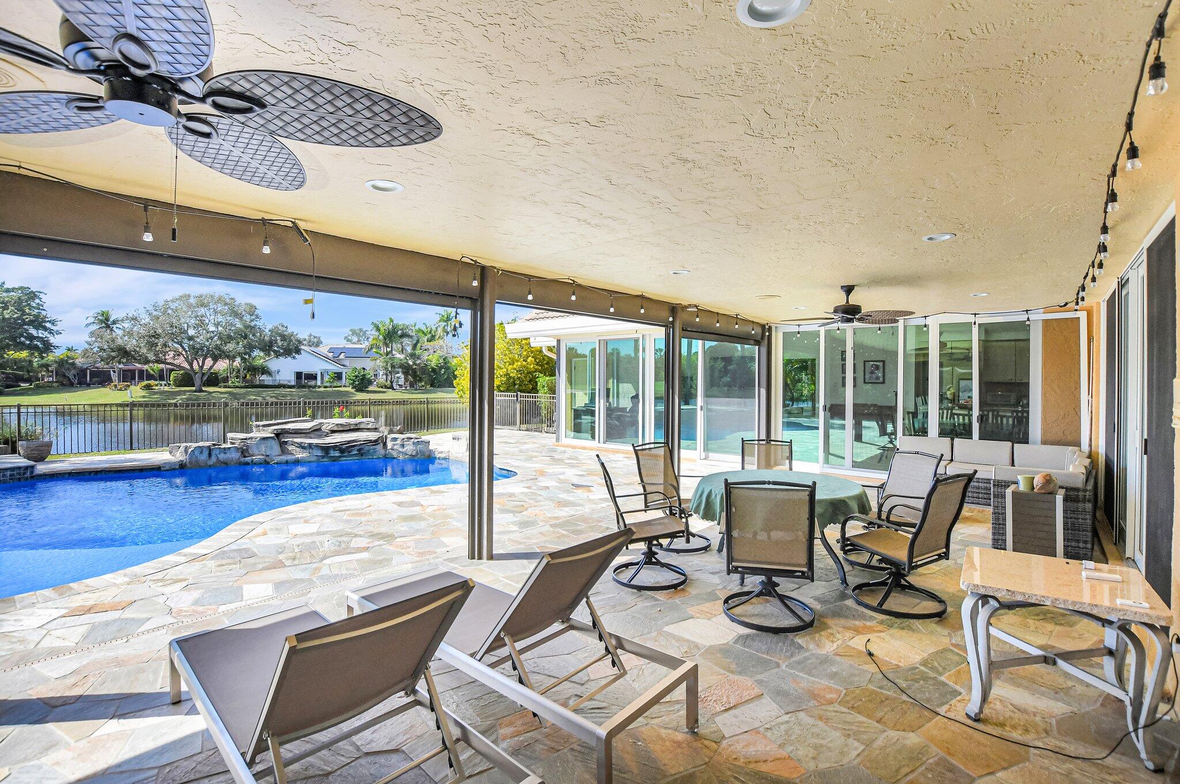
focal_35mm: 15
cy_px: 392
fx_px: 491
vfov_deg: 77.2
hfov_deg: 100.4
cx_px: 590
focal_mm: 10
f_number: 8
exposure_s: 1/3200
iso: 1250
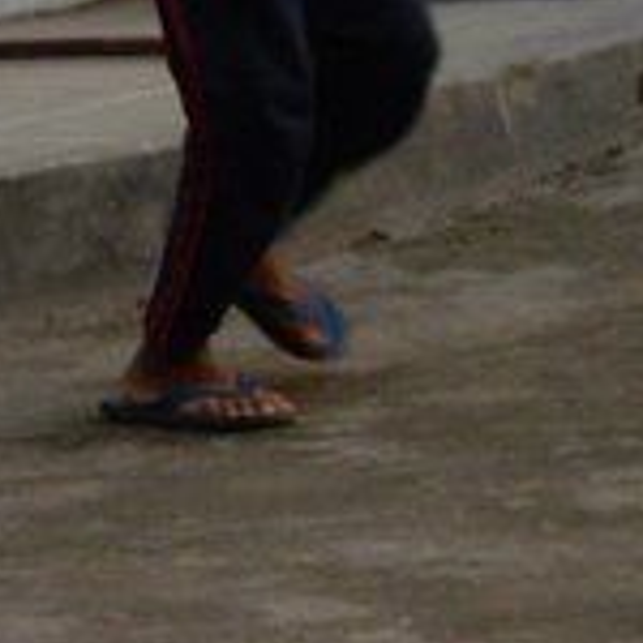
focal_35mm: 430
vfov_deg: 4.1
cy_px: -279
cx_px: -34
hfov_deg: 4.1
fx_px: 9037
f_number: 5.2
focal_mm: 18.6
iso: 200
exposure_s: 1/125
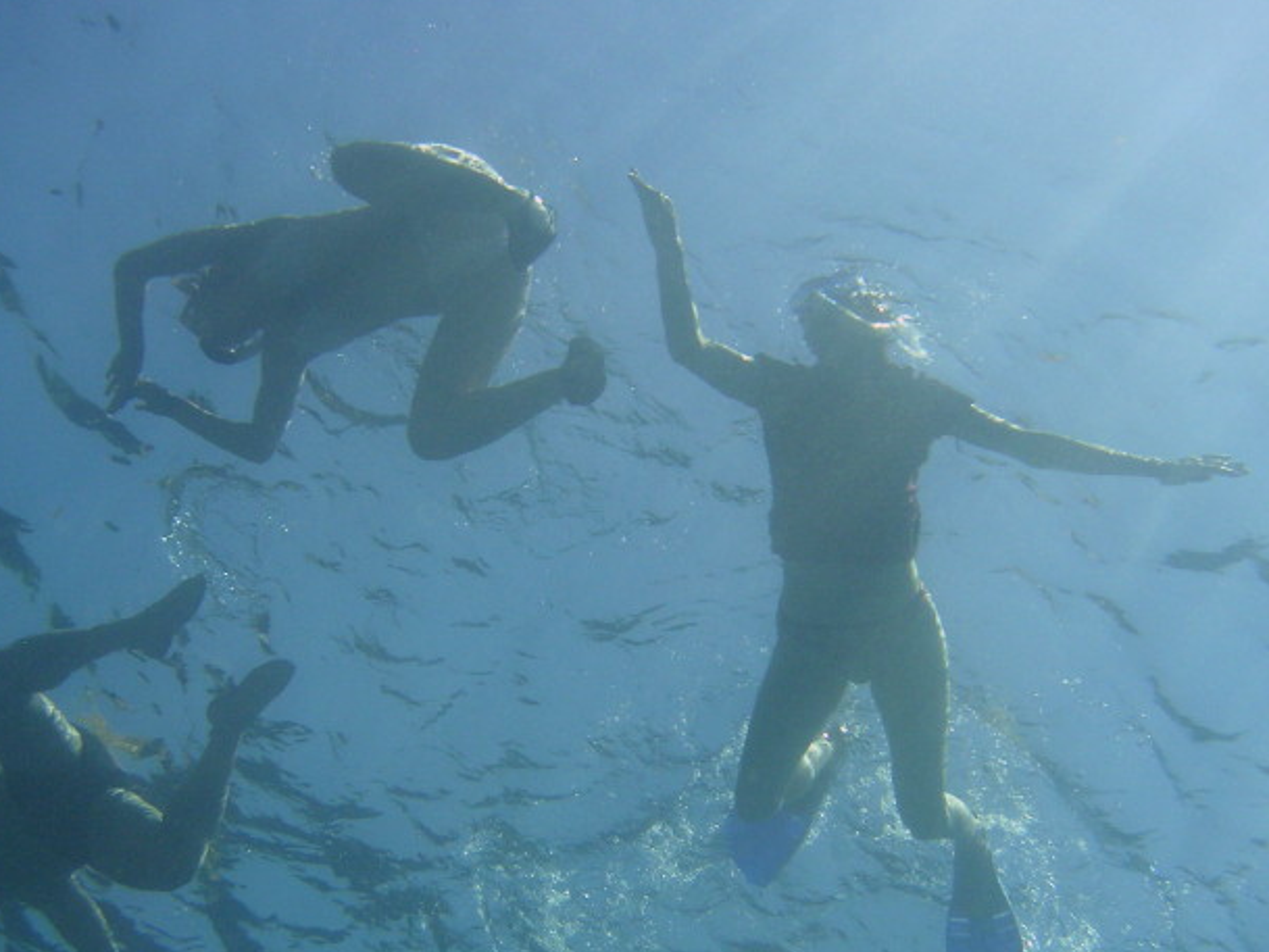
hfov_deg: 36.2
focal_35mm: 53
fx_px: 1943
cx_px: 623
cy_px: 550
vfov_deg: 27.5
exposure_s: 1/750
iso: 50
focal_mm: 6
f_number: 2.8
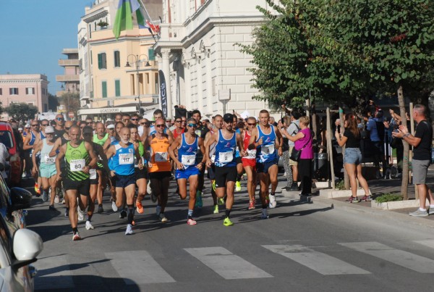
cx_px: 217
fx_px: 1450
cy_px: 146
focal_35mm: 120
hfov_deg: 17.0
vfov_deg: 11.5
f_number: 9
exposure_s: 1/2000
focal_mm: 80
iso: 1000
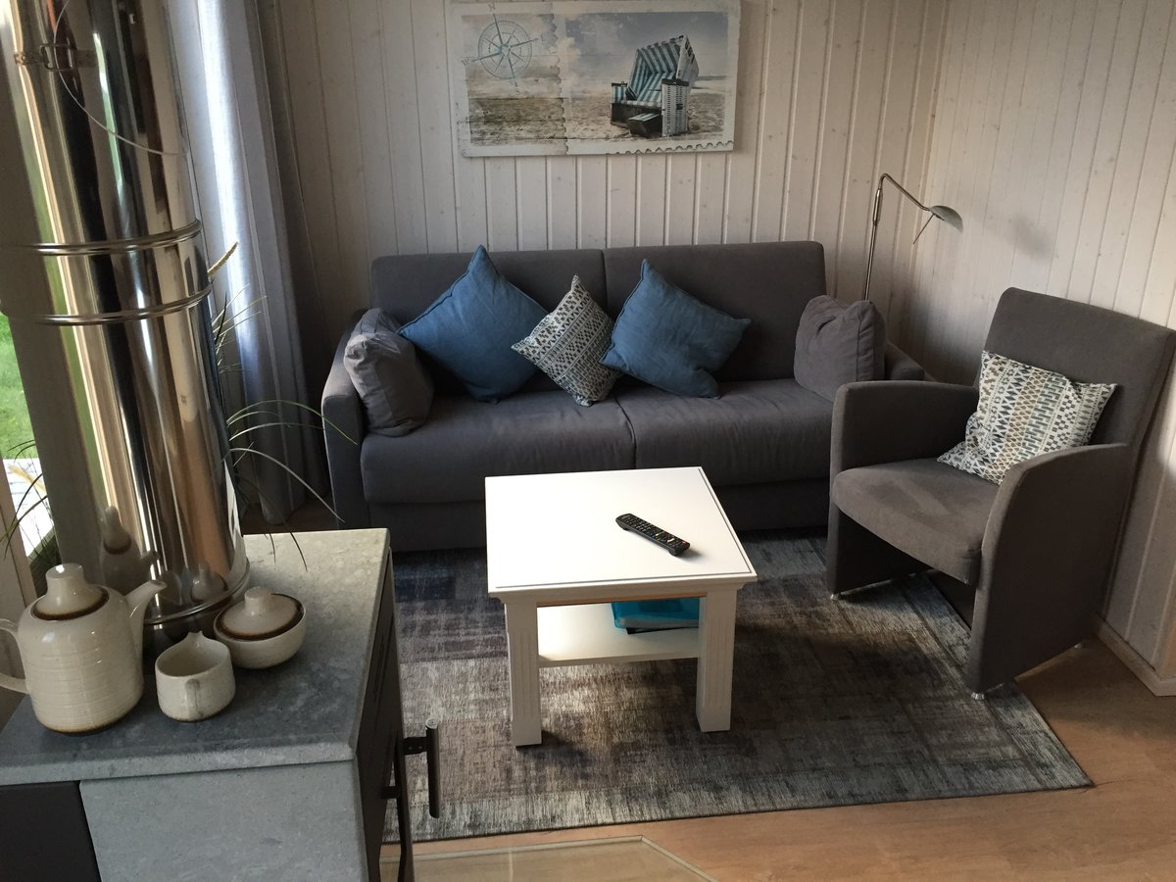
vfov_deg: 48.2
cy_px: 441
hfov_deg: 61.7
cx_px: 588
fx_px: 985
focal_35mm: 29
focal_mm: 4.15
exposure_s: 1/30
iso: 125
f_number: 2.2
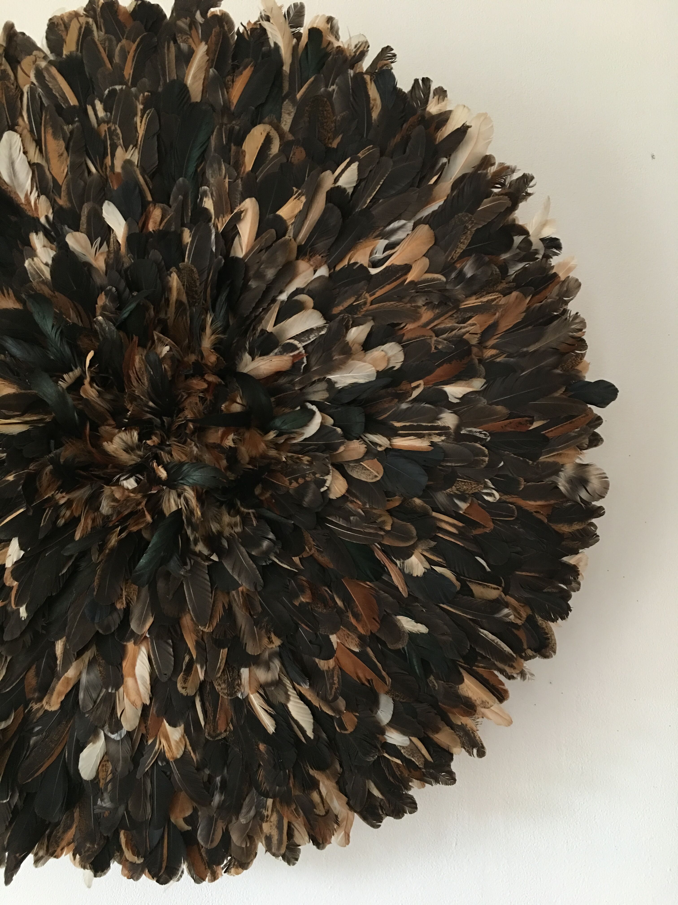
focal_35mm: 29
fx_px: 757
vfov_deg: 61.7
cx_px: 339
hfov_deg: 48.2
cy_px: 452
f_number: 2.2
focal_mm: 4.15
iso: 80
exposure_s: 1/10
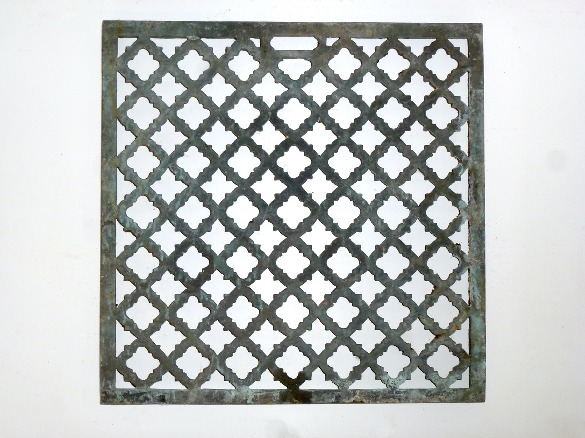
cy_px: 219
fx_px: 828
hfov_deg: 38.9
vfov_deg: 29.7
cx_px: 292
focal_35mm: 49
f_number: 4.1
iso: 125
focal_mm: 8.7
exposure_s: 1/60
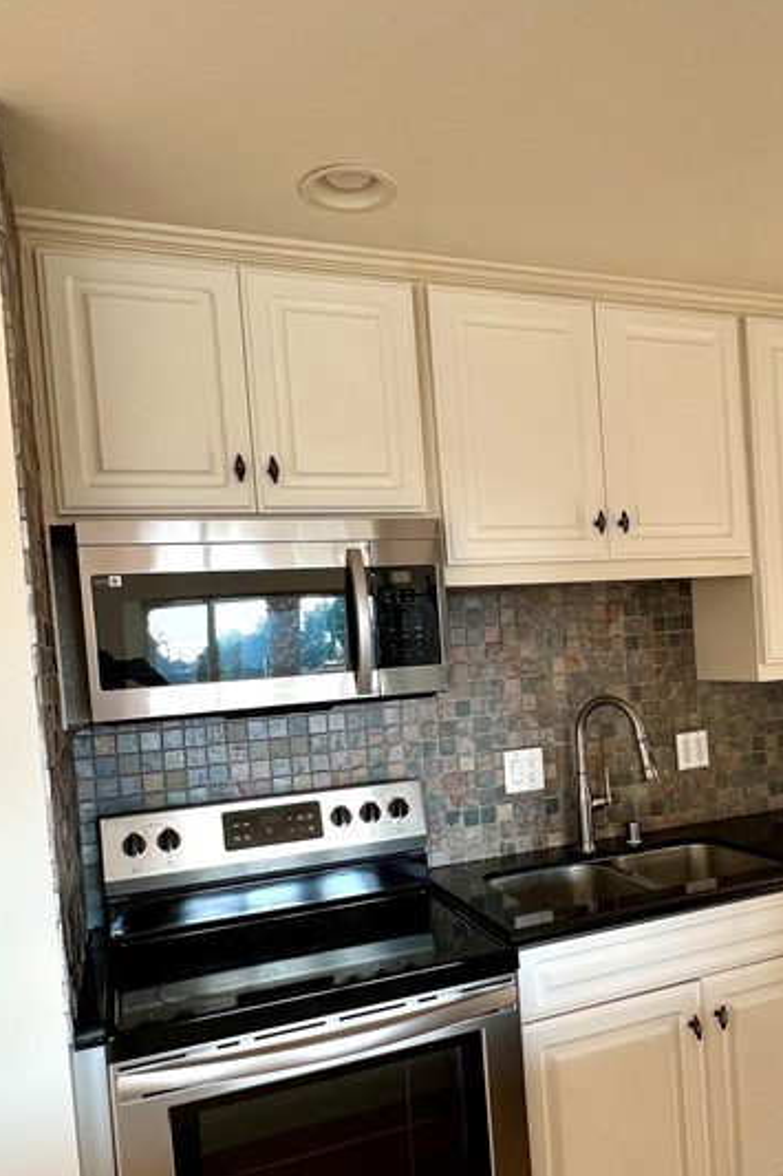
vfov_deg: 69.0
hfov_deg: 48.7
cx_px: 521
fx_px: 849
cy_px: 682
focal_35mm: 26
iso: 64
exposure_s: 1/99
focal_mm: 1.57
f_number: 1.8
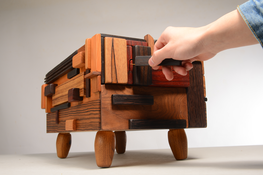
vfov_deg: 30.5
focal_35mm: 44
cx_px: 132
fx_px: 322
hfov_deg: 44.5
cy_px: 88
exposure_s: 1/160
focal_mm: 44
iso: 100
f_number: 14
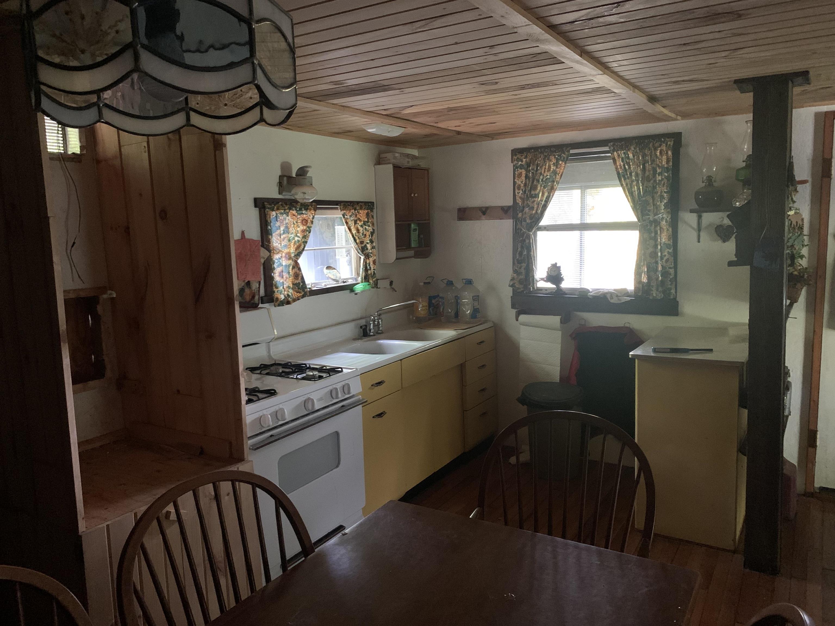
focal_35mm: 26
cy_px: 313
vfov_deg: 53.1
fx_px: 627
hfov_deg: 67.3
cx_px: 418
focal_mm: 4.25
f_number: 1.8
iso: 800
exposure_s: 1/24
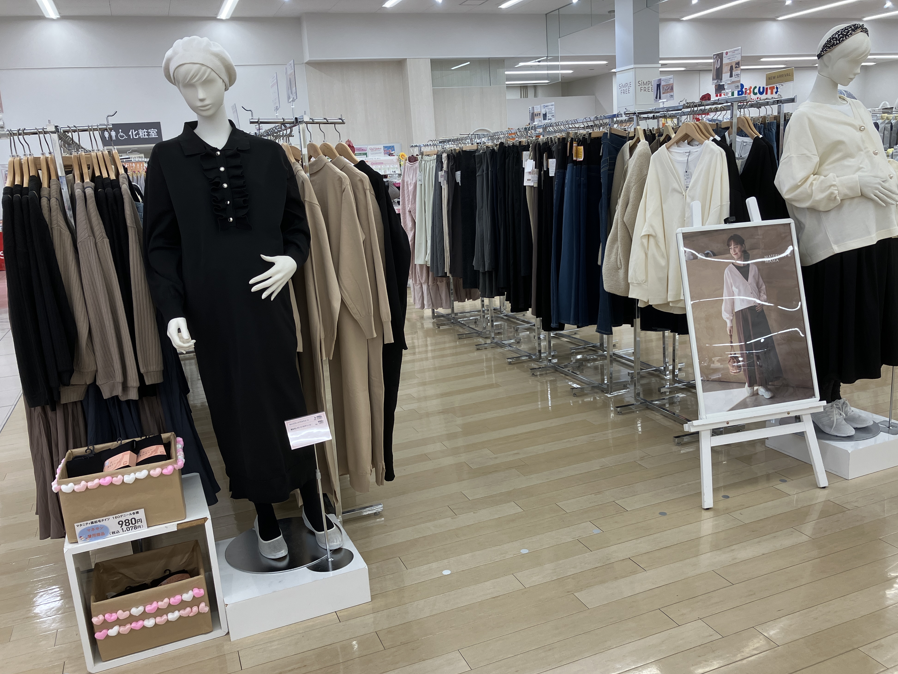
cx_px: 458
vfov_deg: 48.2
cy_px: 349
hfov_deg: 61.7
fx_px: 752
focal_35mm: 29
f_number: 1.8
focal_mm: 3.99
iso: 50
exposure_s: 1/120
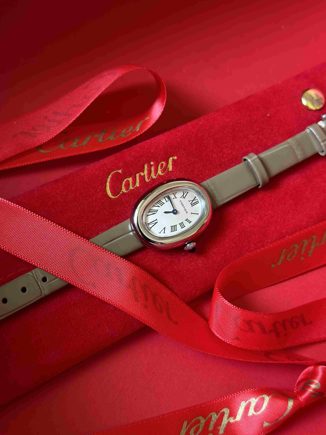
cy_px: 218
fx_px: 603
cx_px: 163
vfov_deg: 39.7
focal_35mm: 48
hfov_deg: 30.3
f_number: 1.78
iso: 125
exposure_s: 1/71
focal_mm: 6.86
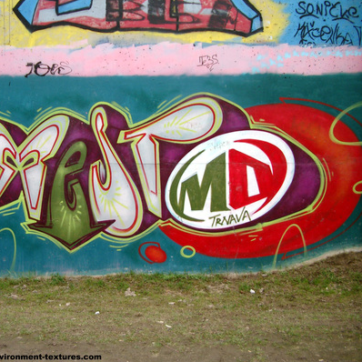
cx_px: 135
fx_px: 532
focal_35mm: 45
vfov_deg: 37.6
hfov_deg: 37.3
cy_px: 178
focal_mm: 7.6
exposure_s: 1/800
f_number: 2.6
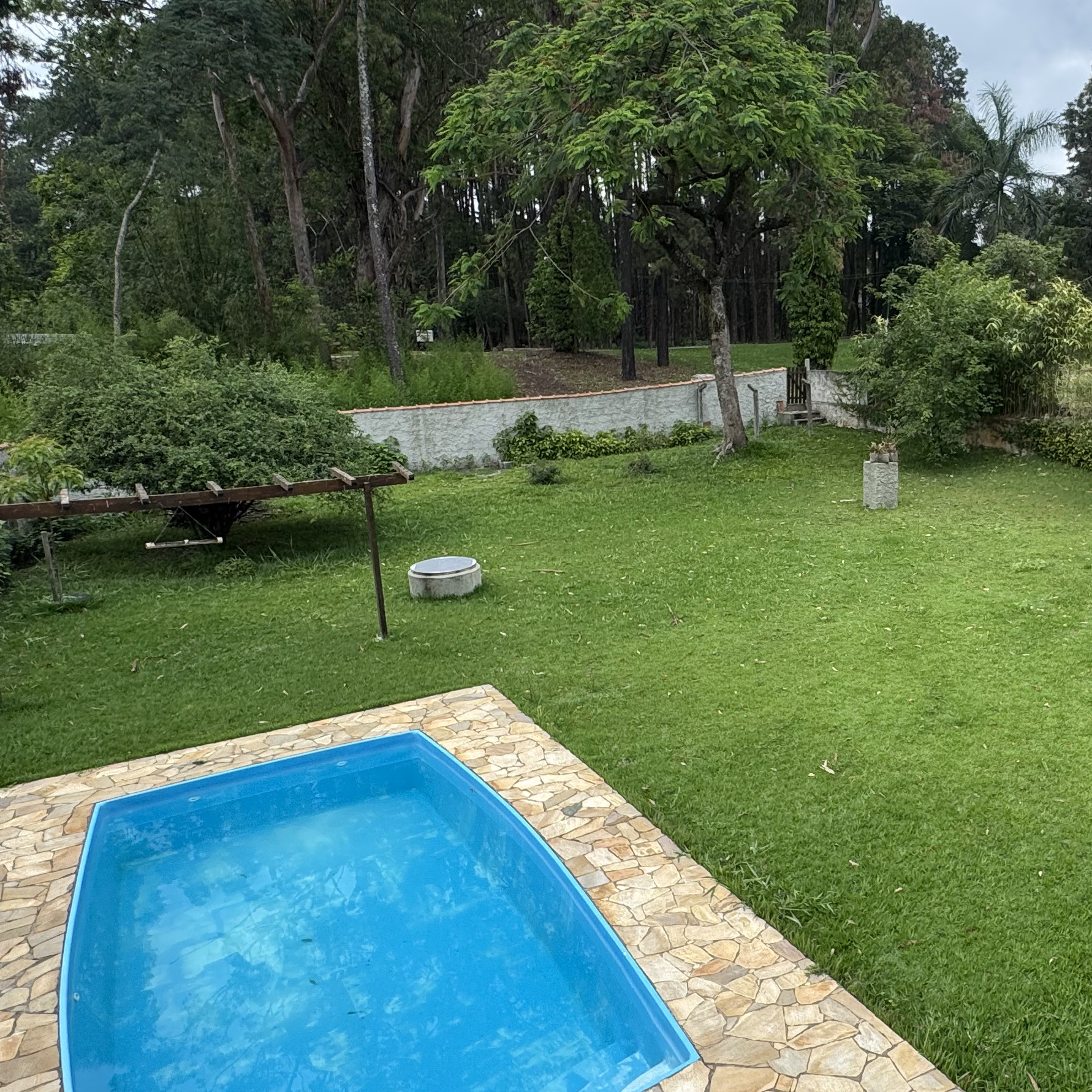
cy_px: 547
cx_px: 866
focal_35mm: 28
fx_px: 999
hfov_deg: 53.6
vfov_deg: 57.3
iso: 40
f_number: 2.2
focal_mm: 2.22
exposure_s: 1/443
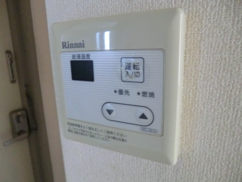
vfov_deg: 56.8
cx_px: 121
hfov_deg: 71.6
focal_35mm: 24
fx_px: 168
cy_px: 91
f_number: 3.2
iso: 800
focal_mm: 4.3
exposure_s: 1/25
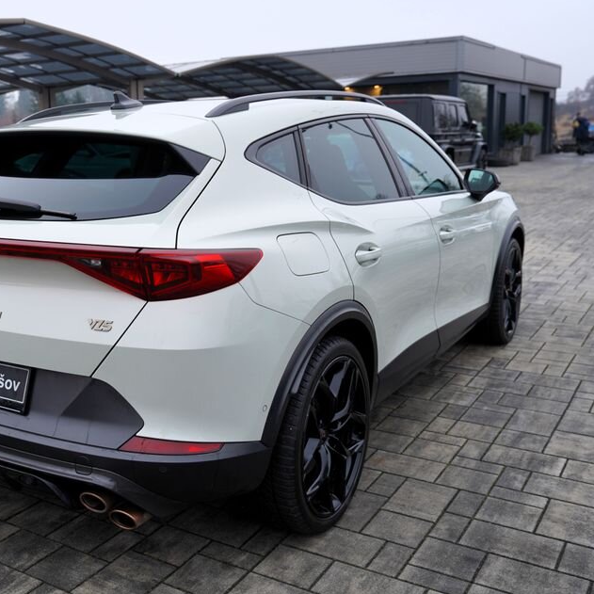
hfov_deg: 41.0
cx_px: 174
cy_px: 286
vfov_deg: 41.9
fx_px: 777
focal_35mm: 40
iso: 100
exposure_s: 1/60
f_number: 4
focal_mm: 29
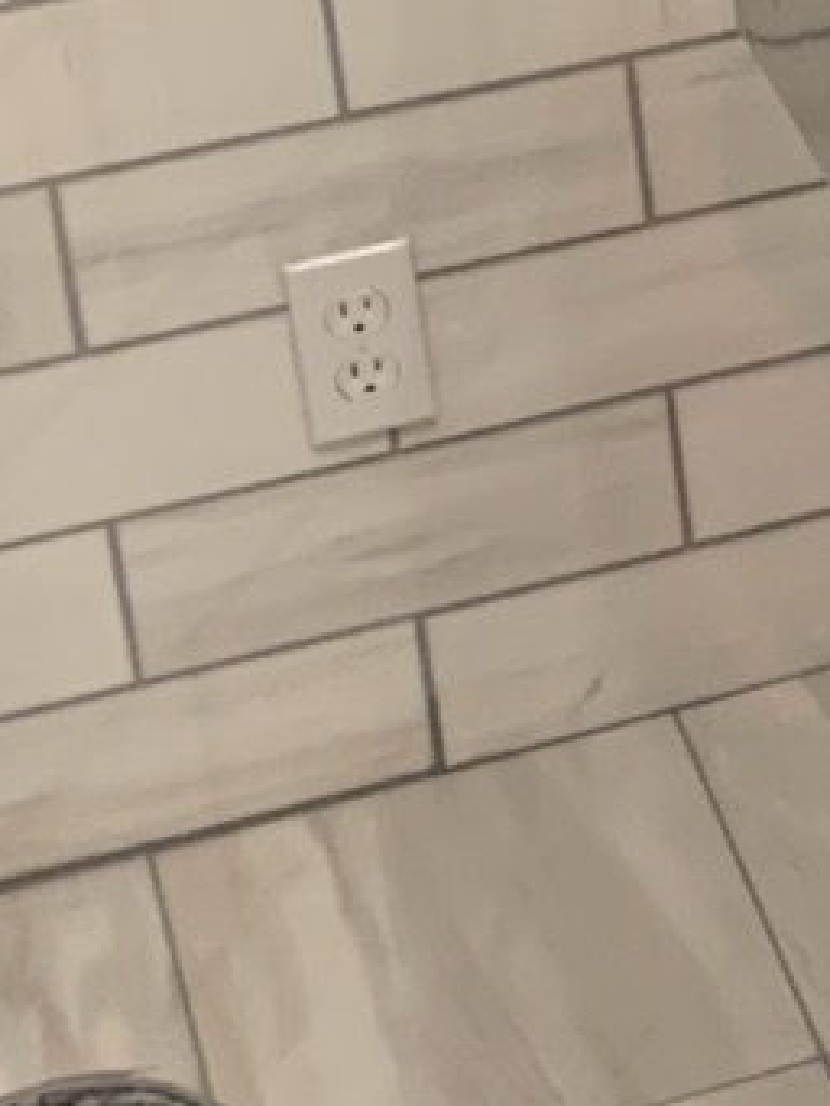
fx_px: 4984
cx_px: 1624
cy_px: -156
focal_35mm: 156
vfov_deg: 12.4
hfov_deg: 9.0
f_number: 1.8
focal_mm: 4.25
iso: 200
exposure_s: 1/60
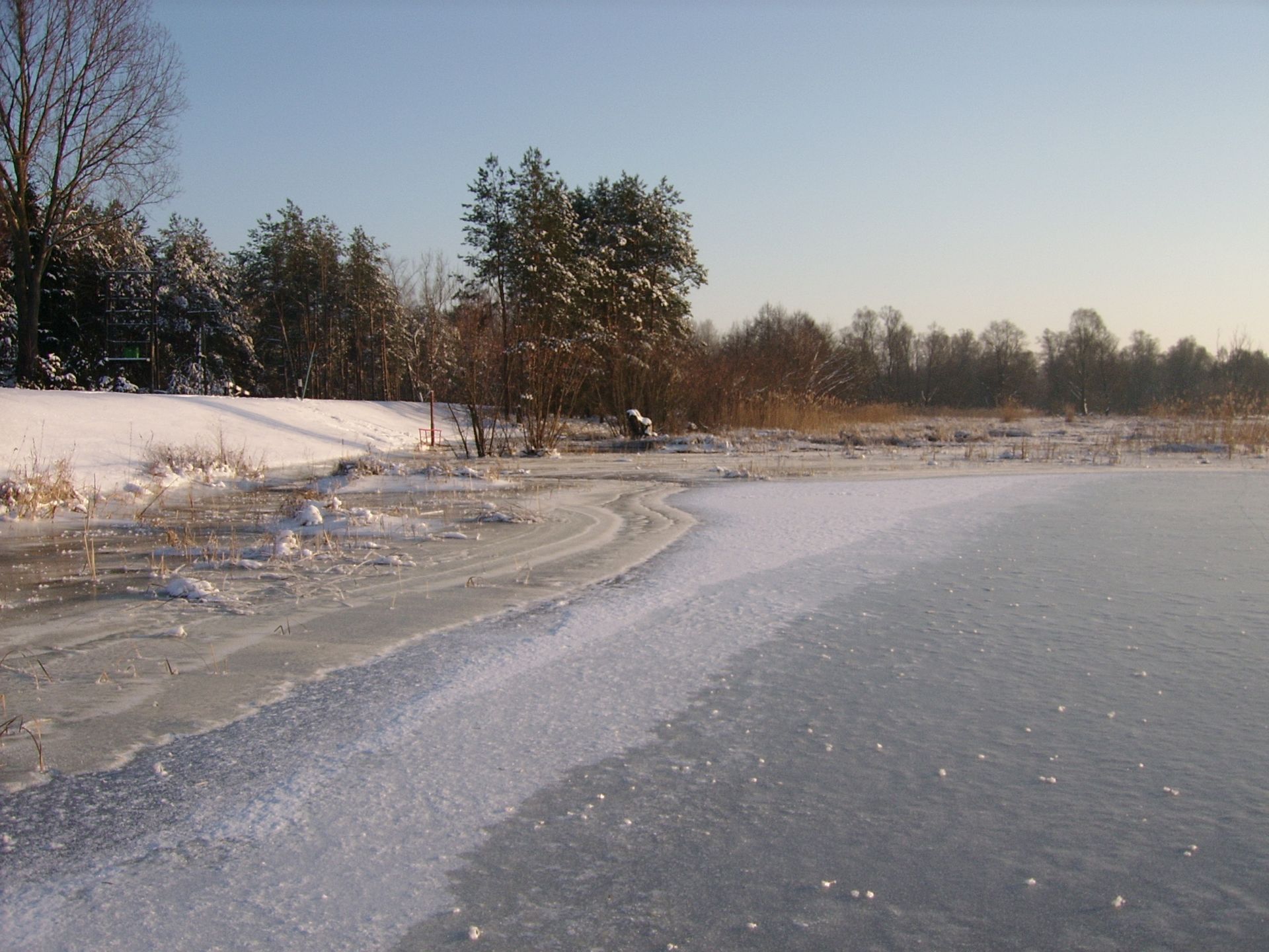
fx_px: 1283
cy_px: 476
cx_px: 634
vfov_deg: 40.7
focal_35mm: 35
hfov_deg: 52.6
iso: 50
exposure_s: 1/250
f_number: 5.8
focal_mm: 5.95
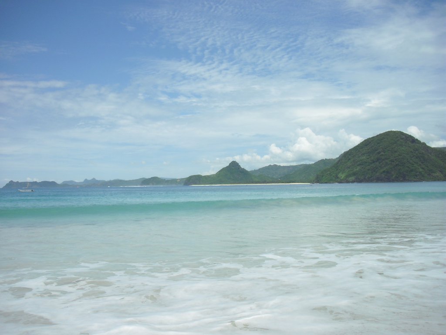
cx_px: 223
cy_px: 168
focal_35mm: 38
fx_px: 490
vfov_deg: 37.7
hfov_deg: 49.0
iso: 100
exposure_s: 1/400
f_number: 8
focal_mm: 6.2
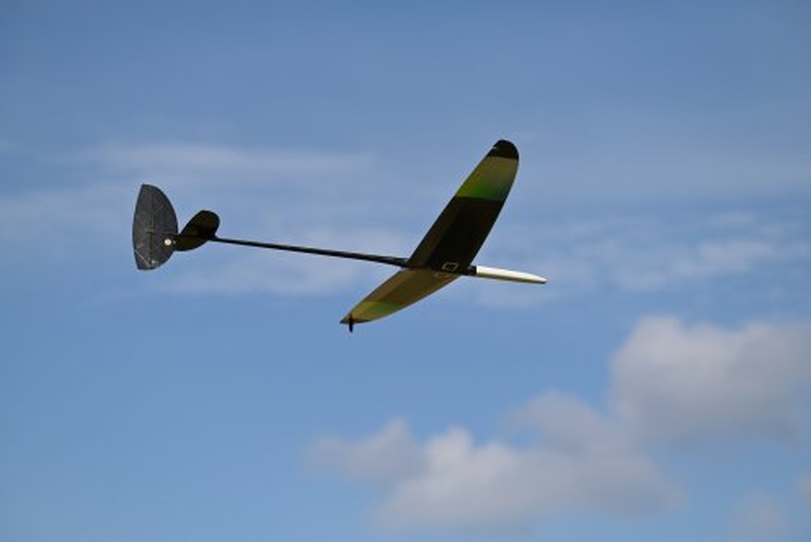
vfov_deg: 7.4
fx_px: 4170
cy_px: 271
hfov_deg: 11.1
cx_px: 406
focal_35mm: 185
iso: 640
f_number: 8
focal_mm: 185
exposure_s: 1/4000
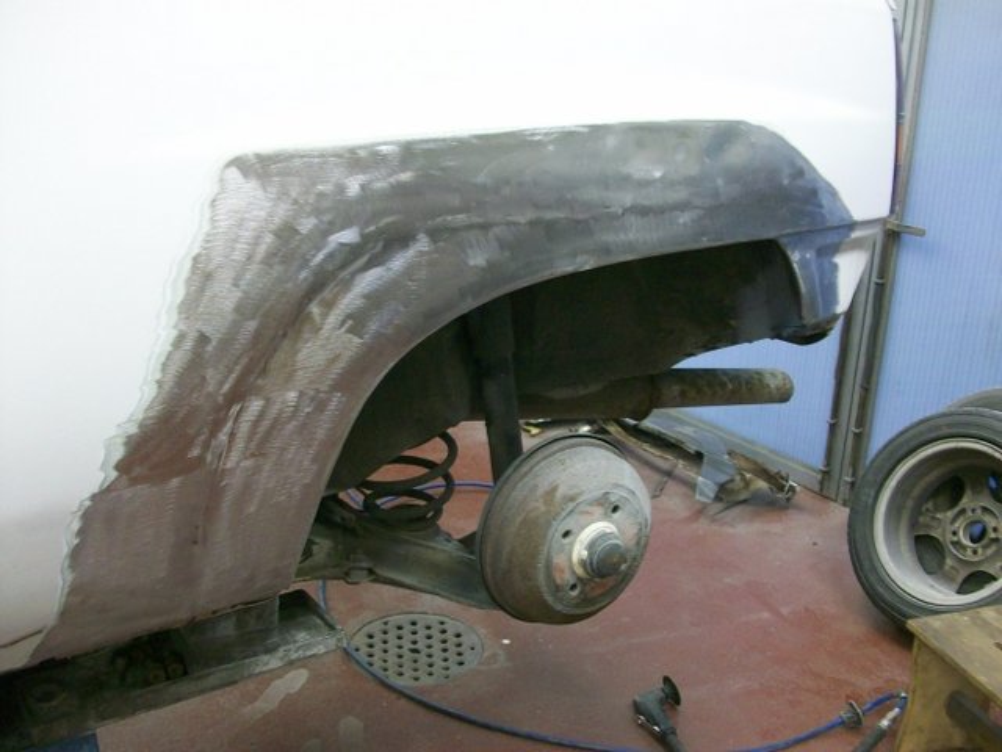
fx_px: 984
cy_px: 376
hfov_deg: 54.0
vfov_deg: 41.8
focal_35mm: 34
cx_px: 501
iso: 160
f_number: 2.8
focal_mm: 5.7
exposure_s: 1/10.7
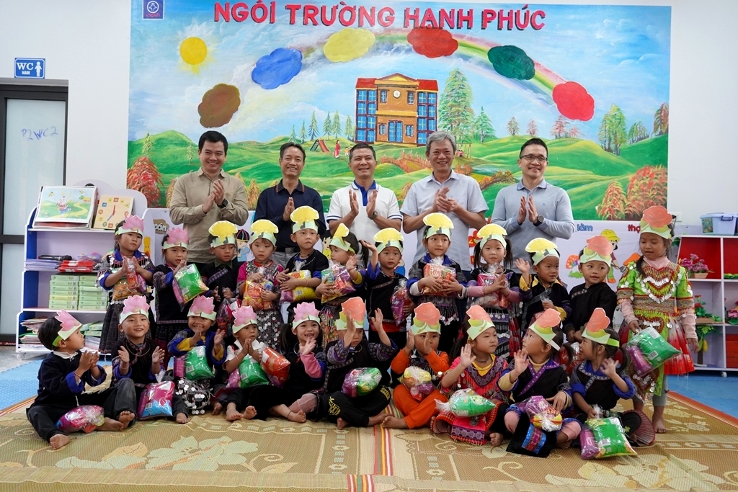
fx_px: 646
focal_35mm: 32
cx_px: 369
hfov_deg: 59.5
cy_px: 246
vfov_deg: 41.7
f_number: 4
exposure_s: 1/160
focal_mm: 21
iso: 1250
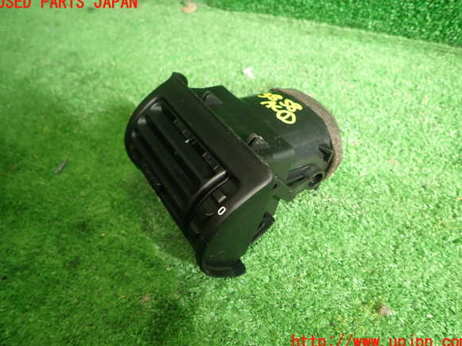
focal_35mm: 26
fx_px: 347
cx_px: 232
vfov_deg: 53.1
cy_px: 173
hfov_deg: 67.3
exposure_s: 1/40
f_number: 2
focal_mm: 4.5
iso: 200
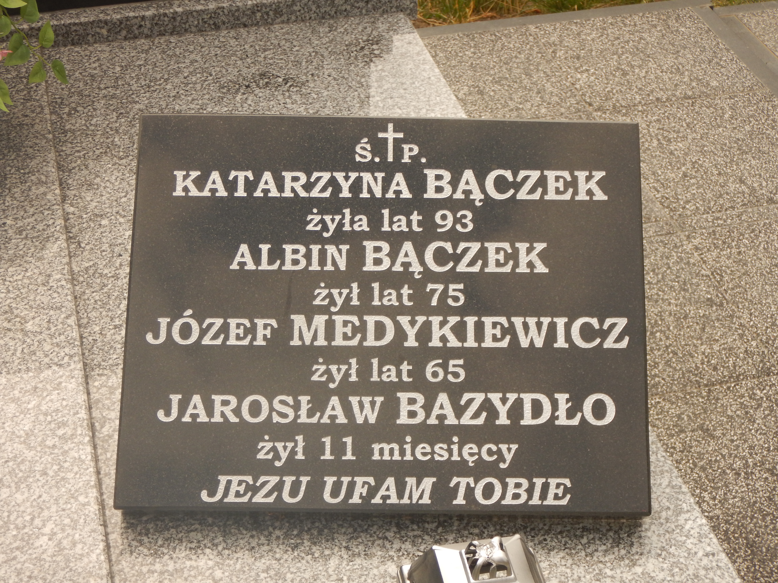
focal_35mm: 61
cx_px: 389
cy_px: 292
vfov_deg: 24.0
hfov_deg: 31.7
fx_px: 1371
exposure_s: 1/640
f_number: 4.4
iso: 125
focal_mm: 11
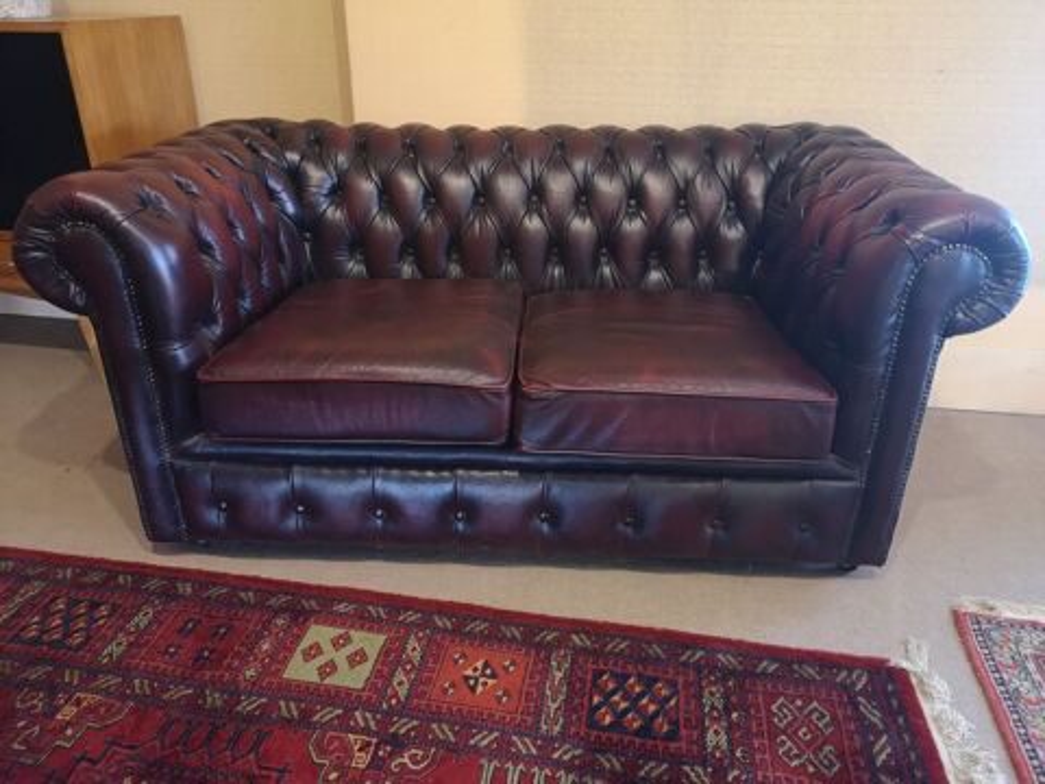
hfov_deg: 65.3
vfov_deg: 51.4
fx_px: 815
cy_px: 392
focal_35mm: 27
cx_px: 522
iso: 400
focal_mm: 5.58
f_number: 1.8
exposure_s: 1/25
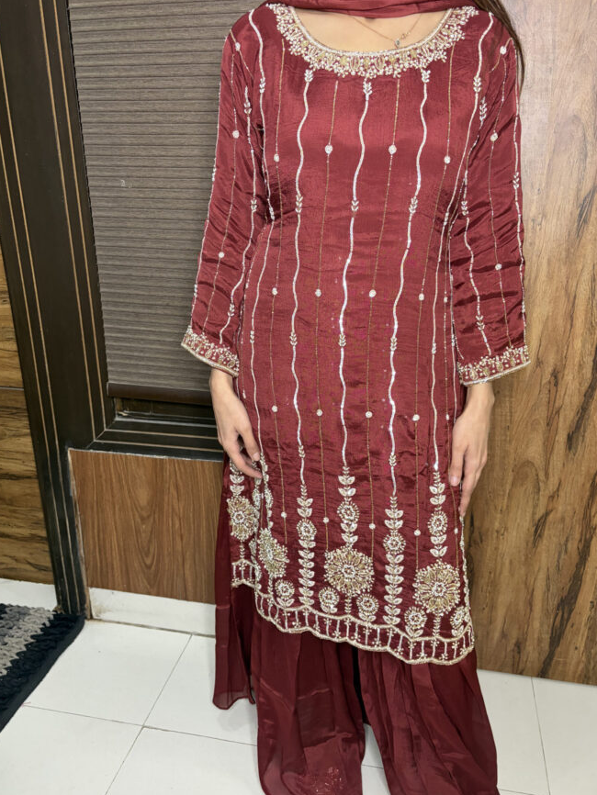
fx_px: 644
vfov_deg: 63.4
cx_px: 309
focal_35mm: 28
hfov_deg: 49.8
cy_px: 403
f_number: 1.6
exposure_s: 1/50
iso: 250
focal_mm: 5.96
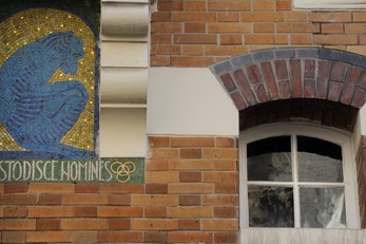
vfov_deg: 7.5
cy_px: 137
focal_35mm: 182
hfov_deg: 11.3
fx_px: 1849
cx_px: 181
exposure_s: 1/160
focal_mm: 150
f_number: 9
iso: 400
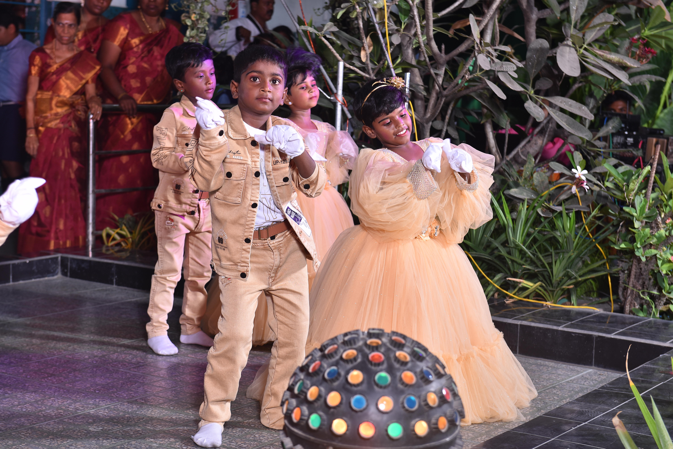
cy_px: 224
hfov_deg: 28.8
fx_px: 1309
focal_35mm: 70
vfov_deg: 19.5
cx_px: 336
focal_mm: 70
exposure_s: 1/125
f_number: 5.6
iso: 320
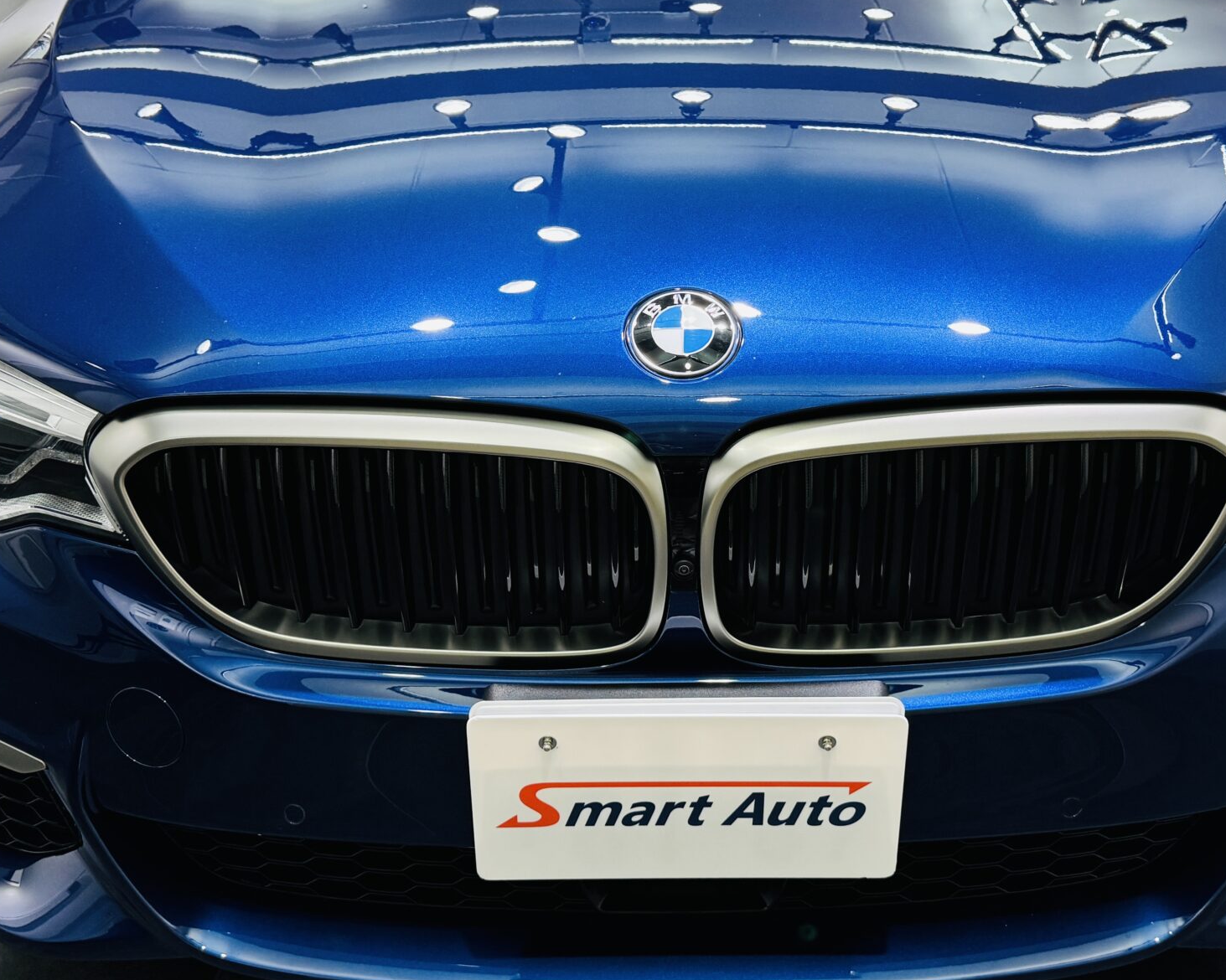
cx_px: 685
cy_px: 369
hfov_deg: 44.7
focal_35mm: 41
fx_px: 1487
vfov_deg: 36.3
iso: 160
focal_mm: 6.86
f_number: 1.78
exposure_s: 1/50
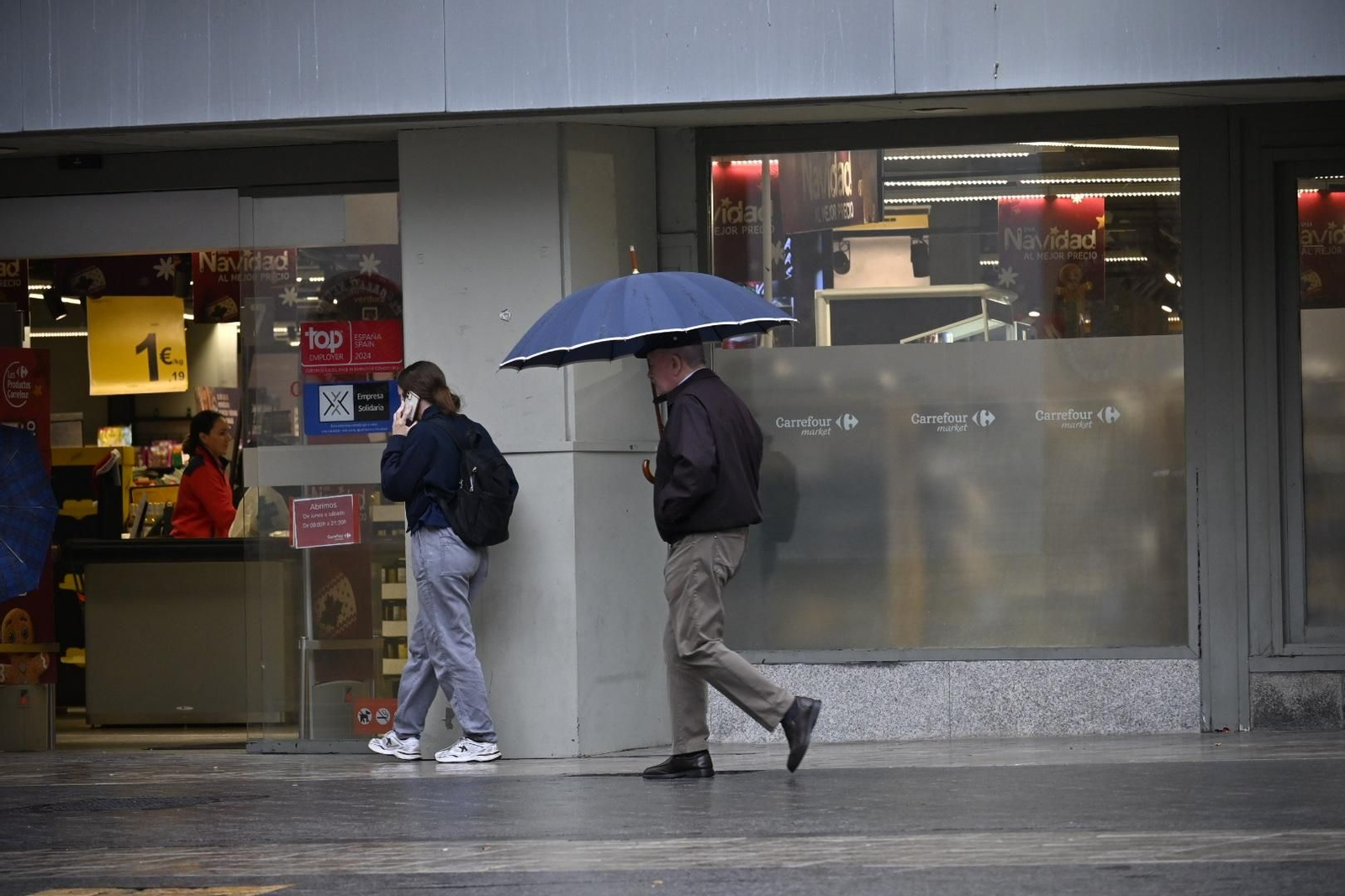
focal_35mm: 195
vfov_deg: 7.0
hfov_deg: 10.5
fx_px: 7286
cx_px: 672
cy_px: 448
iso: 800
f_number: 5.3
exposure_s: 1/250
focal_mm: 130
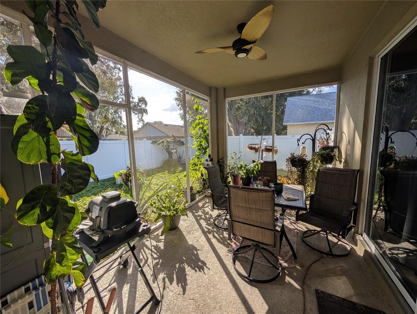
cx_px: 208
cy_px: 157
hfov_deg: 110.5
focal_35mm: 12
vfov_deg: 94.6
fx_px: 145
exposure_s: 1/1887
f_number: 1.7
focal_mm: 2.02
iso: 56
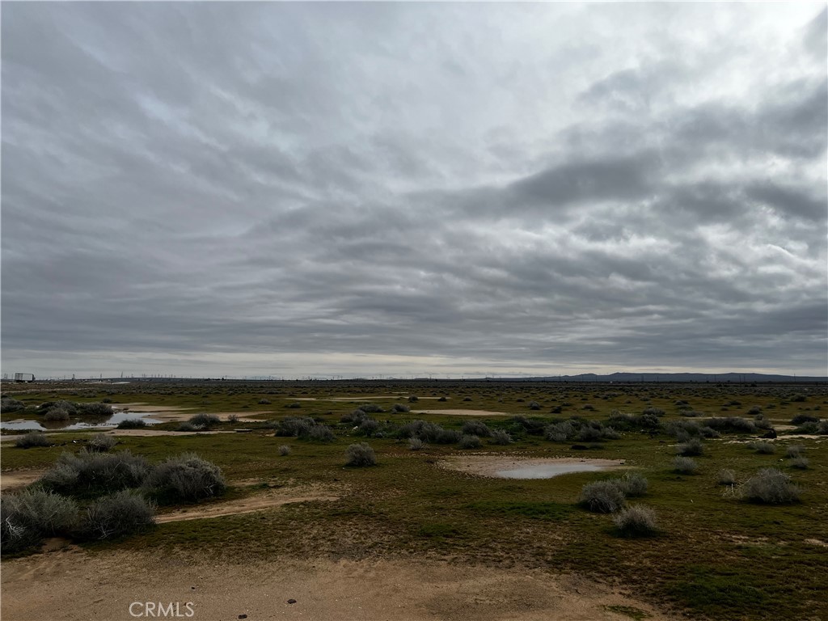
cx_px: 414
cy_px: 310
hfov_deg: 67.3
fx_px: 622
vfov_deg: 53.1
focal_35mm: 26
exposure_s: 1/9434
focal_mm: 5.7
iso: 50
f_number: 1.5
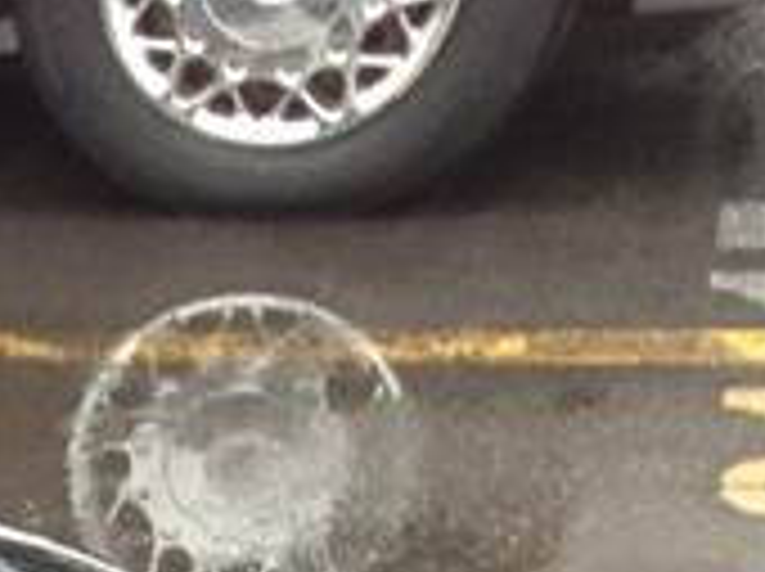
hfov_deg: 9.0
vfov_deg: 6.9
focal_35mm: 199
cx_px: -1089
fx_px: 4392
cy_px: 1581
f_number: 2.4
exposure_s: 1/20
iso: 80
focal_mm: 4.13
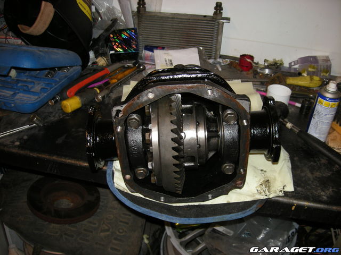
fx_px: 345
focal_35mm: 35
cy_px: 128
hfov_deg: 52.6
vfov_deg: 40.7
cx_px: 170
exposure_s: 1/60
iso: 64
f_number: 2.8
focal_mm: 5.7
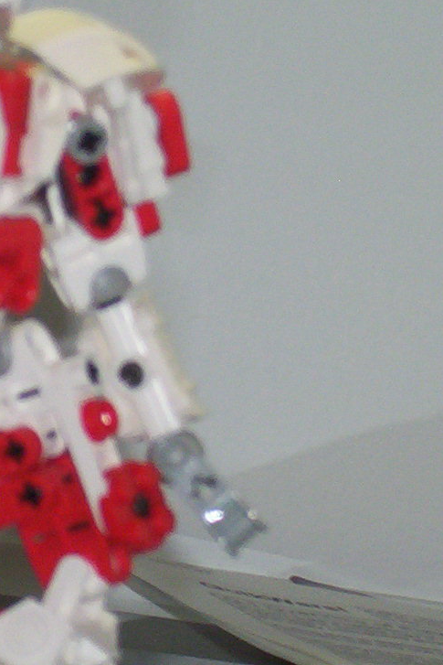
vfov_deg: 7.1
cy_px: 409
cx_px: -155
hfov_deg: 4.7
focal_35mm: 290
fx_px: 5350
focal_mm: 16.3
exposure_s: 1/125
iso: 140
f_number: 4.62
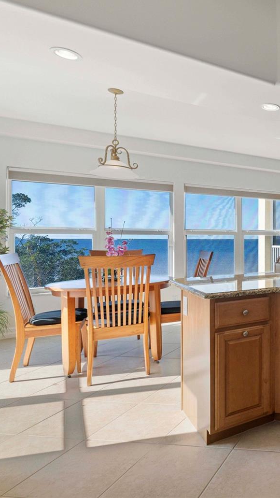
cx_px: 346
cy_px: 241
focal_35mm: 26
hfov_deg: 34.4
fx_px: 343
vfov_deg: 71.9
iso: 400
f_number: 8
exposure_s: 1/25
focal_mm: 16
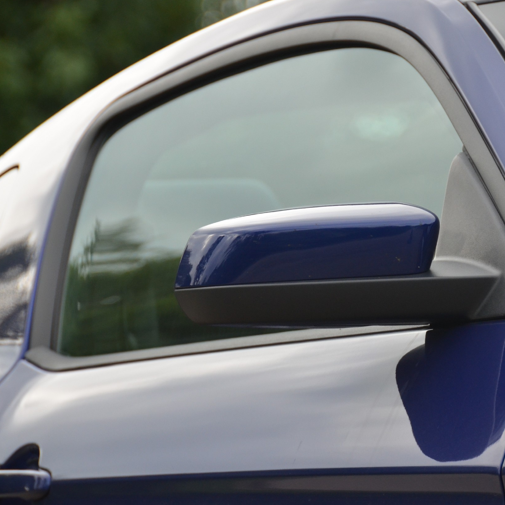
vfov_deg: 4.5
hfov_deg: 4.5
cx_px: 311
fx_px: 6437
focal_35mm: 390
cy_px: 252
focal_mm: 200
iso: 800
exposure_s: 1/800
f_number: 5.6
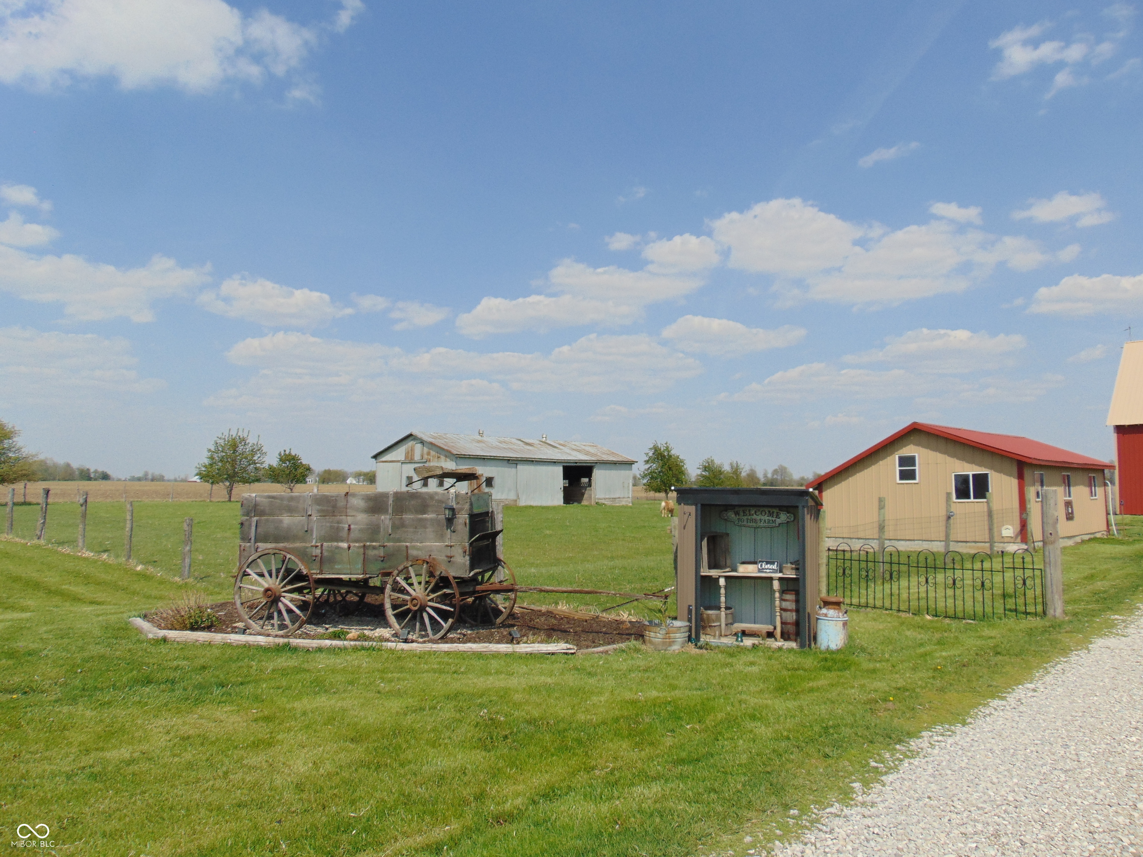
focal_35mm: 25
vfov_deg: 54.9
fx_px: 825
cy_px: 428
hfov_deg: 69.4
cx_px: 572
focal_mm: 4.5
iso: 80
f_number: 7.7
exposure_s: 1/400
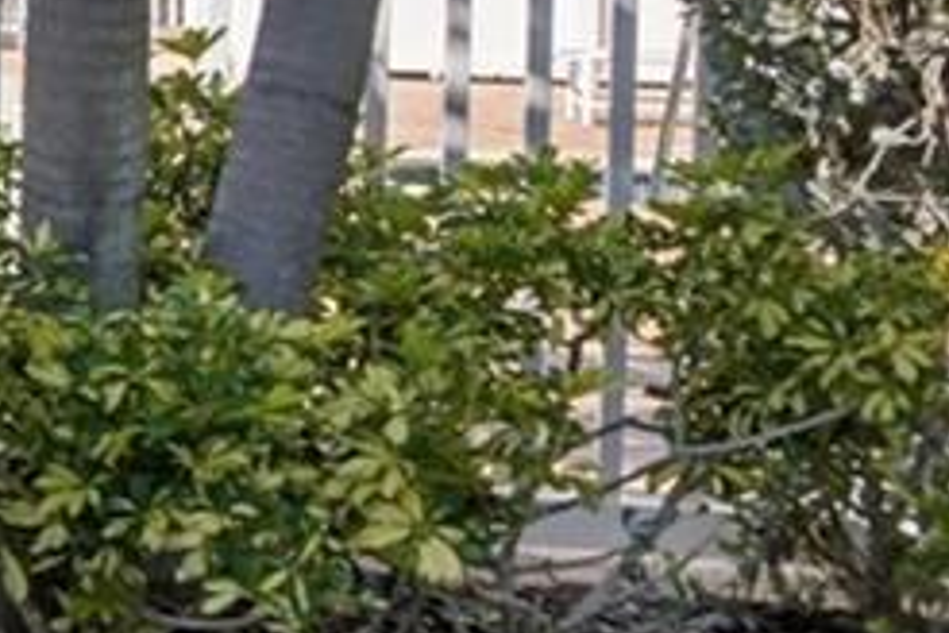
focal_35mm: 104
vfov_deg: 12.9
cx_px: -1763
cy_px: -42
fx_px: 2741
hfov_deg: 11.9
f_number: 8
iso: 400
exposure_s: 1/1000
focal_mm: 16
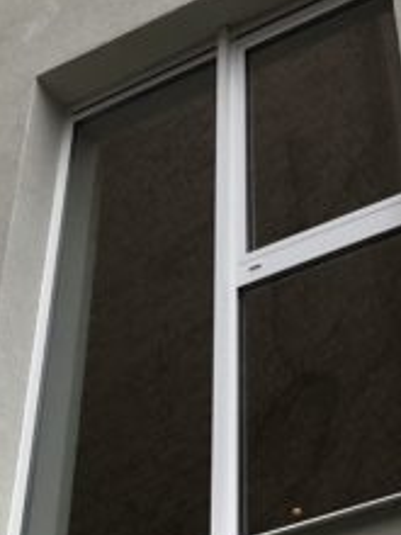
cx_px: 86
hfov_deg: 16.5
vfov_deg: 21.2
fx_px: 1375
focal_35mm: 89
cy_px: -17
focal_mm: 4
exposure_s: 1/298
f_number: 1.8
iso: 20
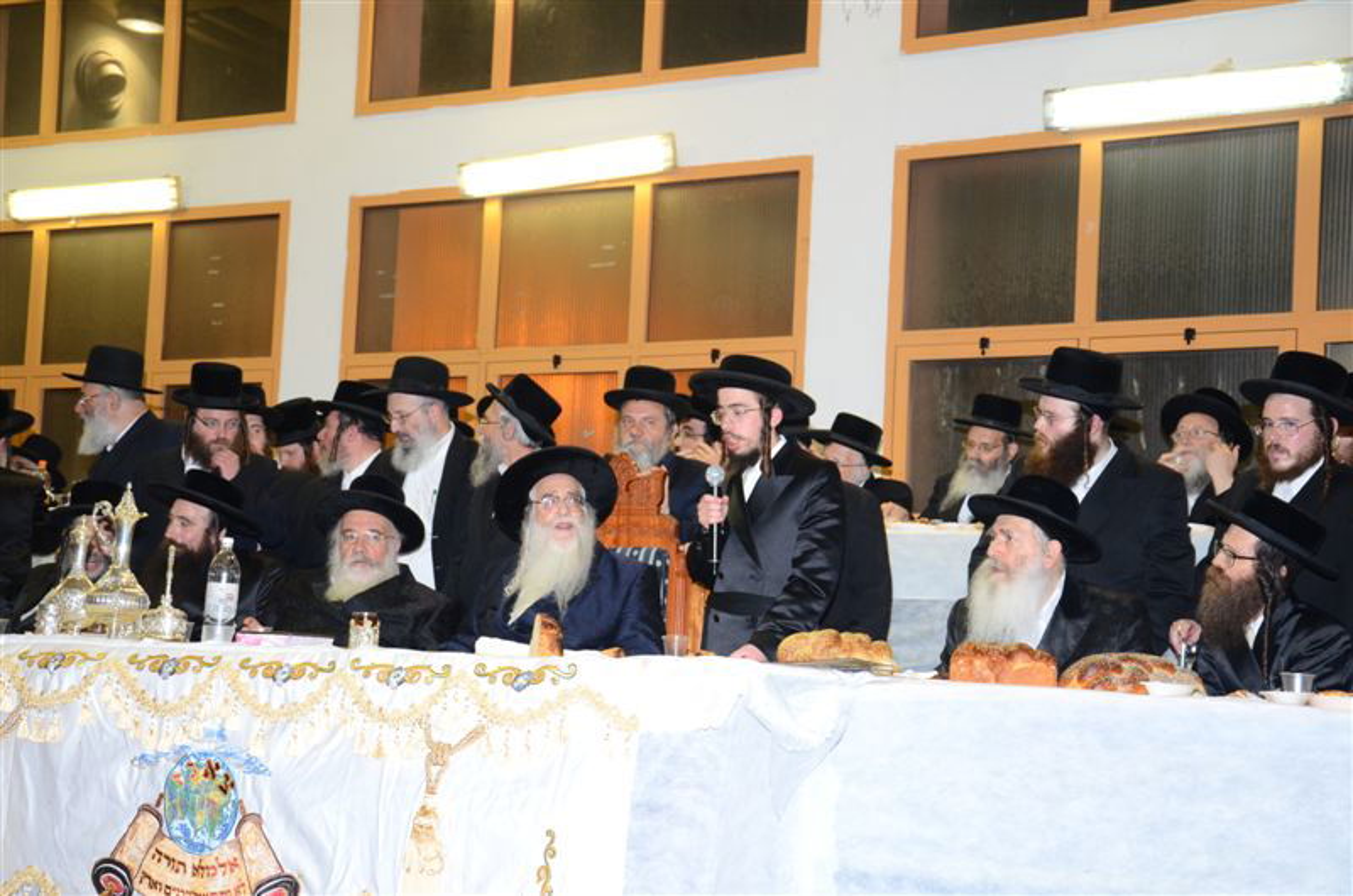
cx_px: 676
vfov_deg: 23.7
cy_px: 448
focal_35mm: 57
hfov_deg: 35.1
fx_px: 2138
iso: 1250
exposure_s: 1/80
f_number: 5
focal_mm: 38
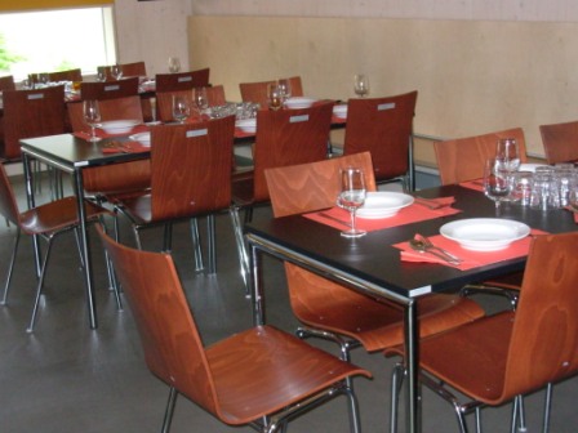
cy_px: 216
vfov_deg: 25.2
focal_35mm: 58
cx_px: 289
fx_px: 968
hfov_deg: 33.2
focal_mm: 9.5
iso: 200
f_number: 3.3
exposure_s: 1/152
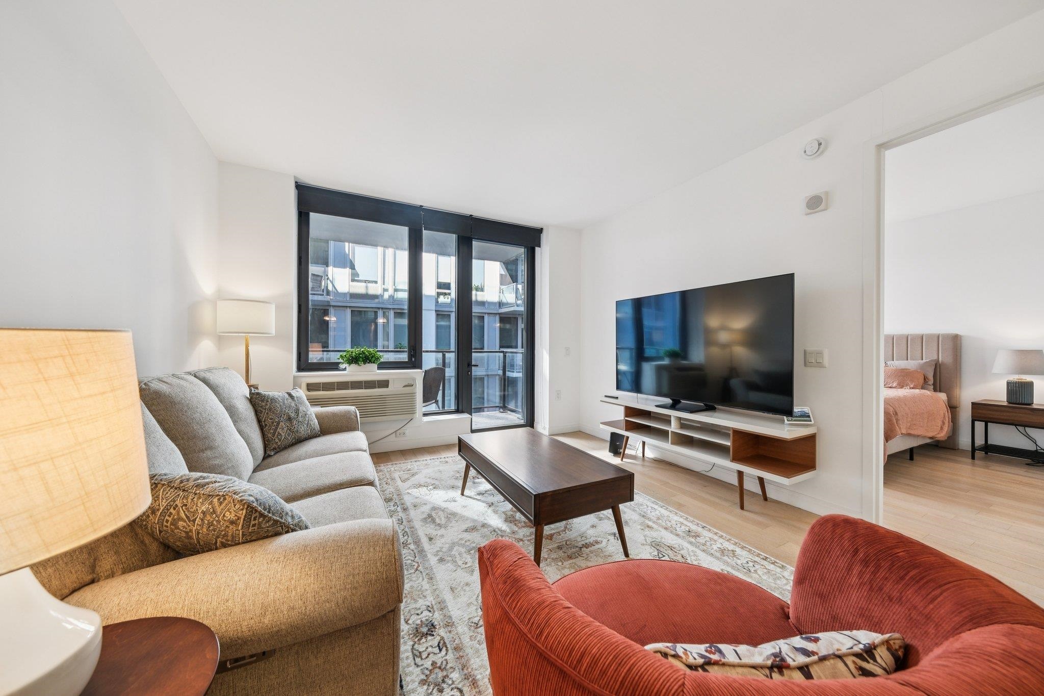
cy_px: 348
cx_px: 522
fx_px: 348
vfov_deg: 90.0
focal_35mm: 12
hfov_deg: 112.6
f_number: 5.6
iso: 200
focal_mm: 8
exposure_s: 1/15
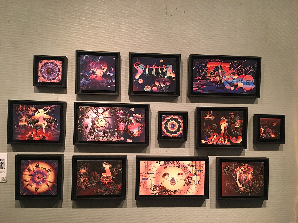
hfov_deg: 61.7
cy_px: 112
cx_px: 149
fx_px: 250
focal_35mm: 29
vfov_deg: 48.2
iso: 200
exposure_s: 1/20
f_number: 2.2
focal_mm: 4.15
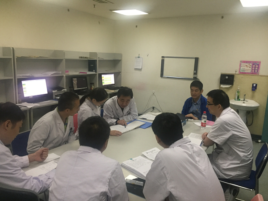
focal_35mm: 29
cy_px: 100
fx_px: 225
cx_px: 134
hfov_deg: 61.7
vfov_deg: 48.2
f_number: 2.2
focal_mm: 4.15
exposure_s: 1/33
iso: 250
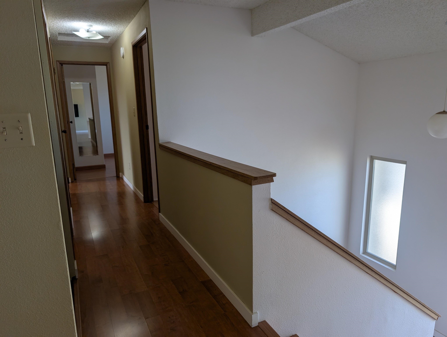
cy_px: 168
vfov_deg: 56.9
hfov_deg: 71.5
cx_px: 224
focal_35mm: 24
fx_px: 310
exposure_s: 1/120
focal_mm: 6.9
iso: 56
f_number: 1.68
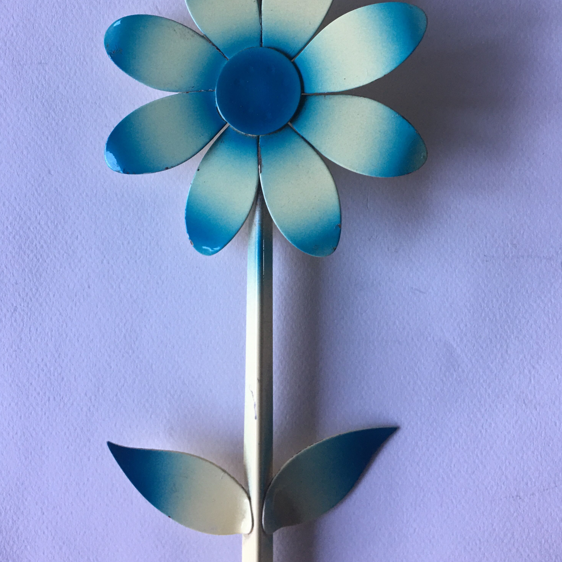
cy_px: 199
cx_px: 277
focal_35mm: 35
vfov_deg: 46.6
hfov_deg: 47.2
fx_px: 643
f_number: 2.2
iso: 40
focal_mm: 4.15
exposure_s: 1/33
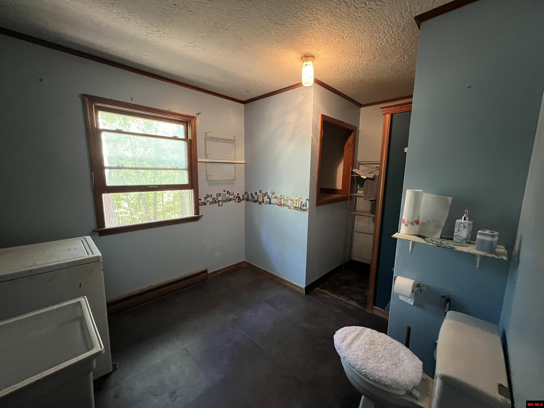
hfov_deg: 106.2
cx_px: 272
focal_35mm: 13
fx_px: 204
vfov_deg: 89.9
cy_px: 204
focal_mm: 1.57
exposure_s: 1/40
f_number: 1.8
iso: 800
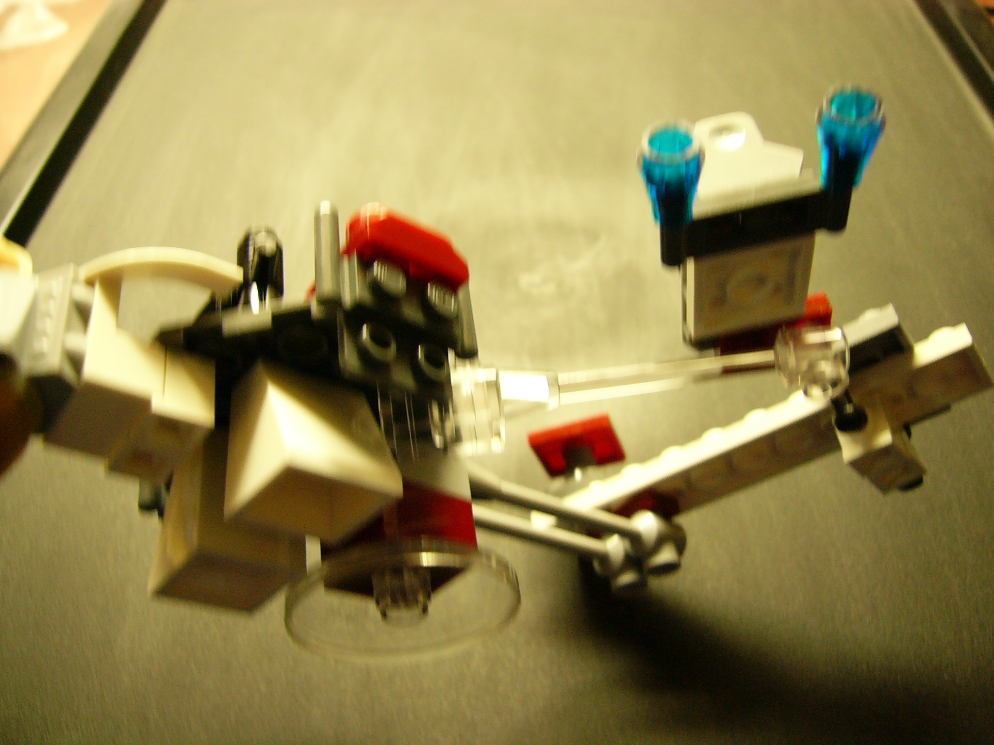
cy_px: 372
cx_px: 497
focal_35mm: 35
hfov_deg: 52.6
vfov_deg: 40.7
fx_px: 1005
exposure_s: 1/15
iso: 200
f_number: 2.8
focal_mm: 5.8
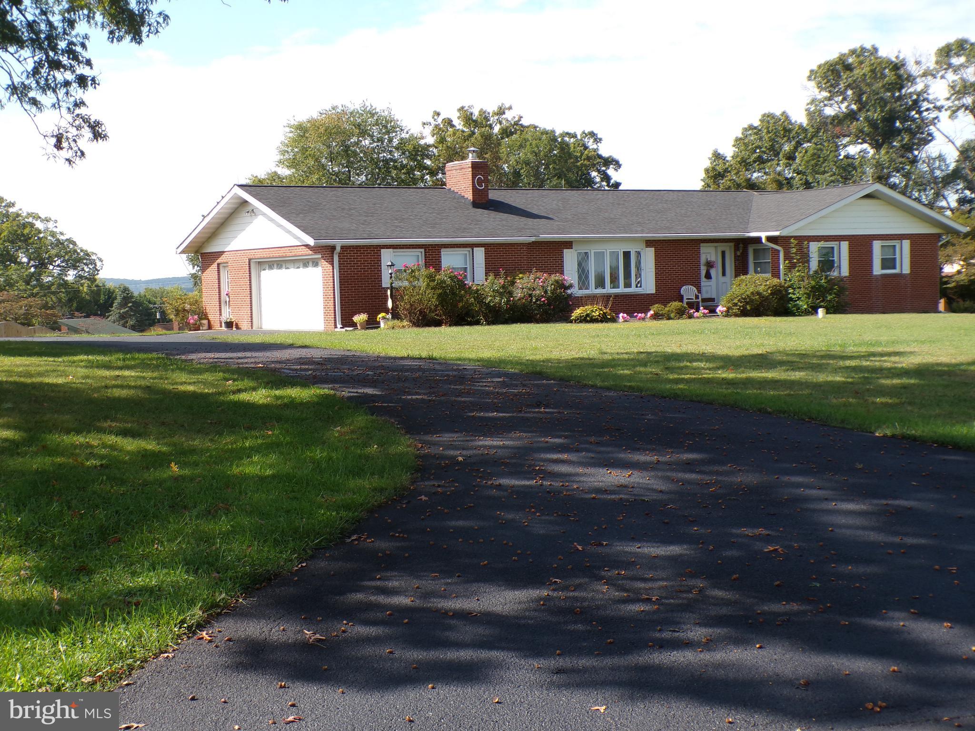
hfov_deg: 38.9
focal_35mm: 49
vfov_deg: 29.7
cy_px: 366
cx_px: 488
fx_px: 1380
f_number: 5.3
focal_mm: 8.7
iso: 100
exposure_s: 1/180
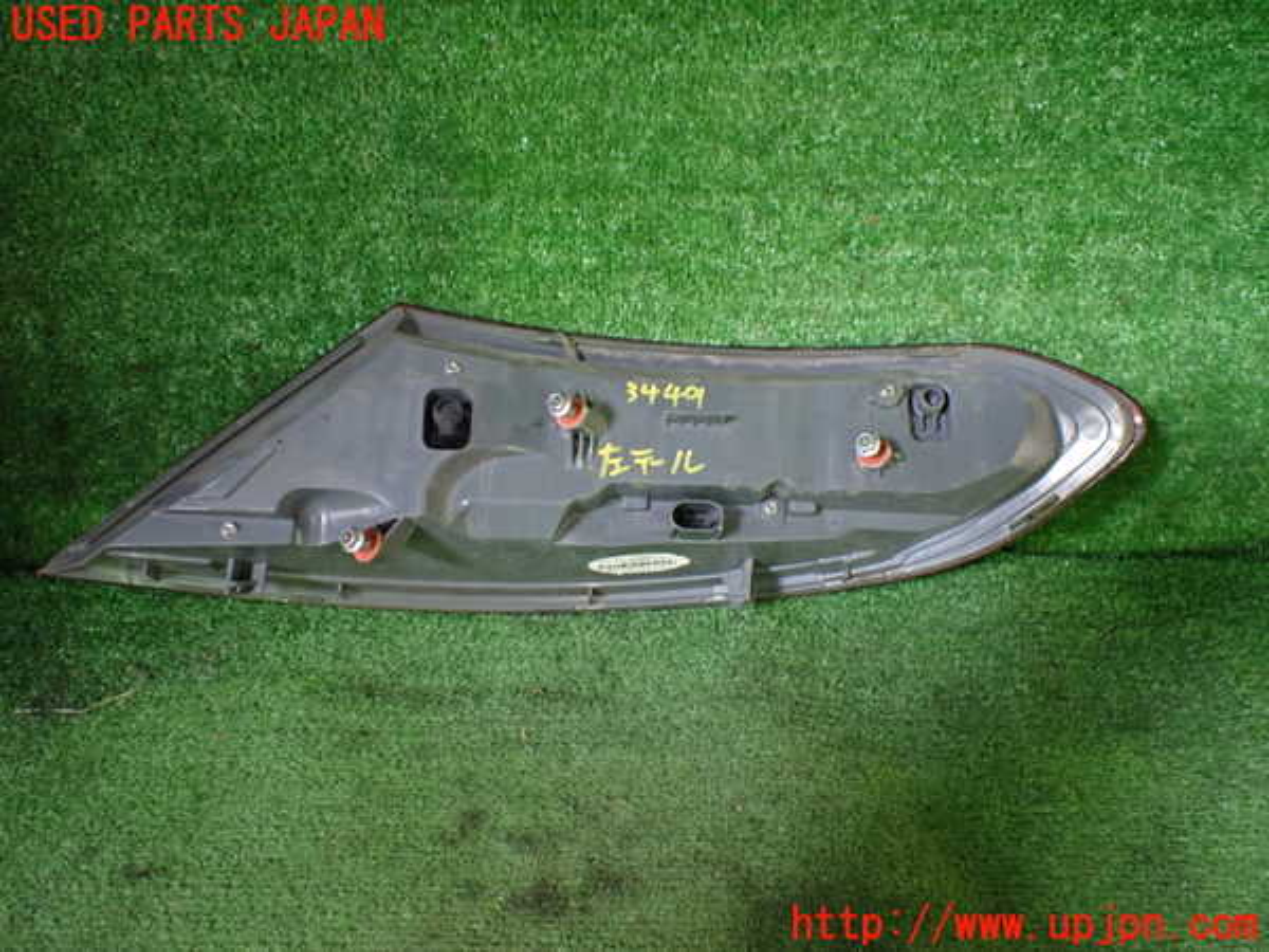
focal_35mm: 30
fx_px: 1100
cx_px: 634
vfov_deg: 46.8
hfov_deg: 60.0
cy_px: 476
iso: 800
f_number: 2.3
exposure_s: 1/60
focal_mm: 5.4
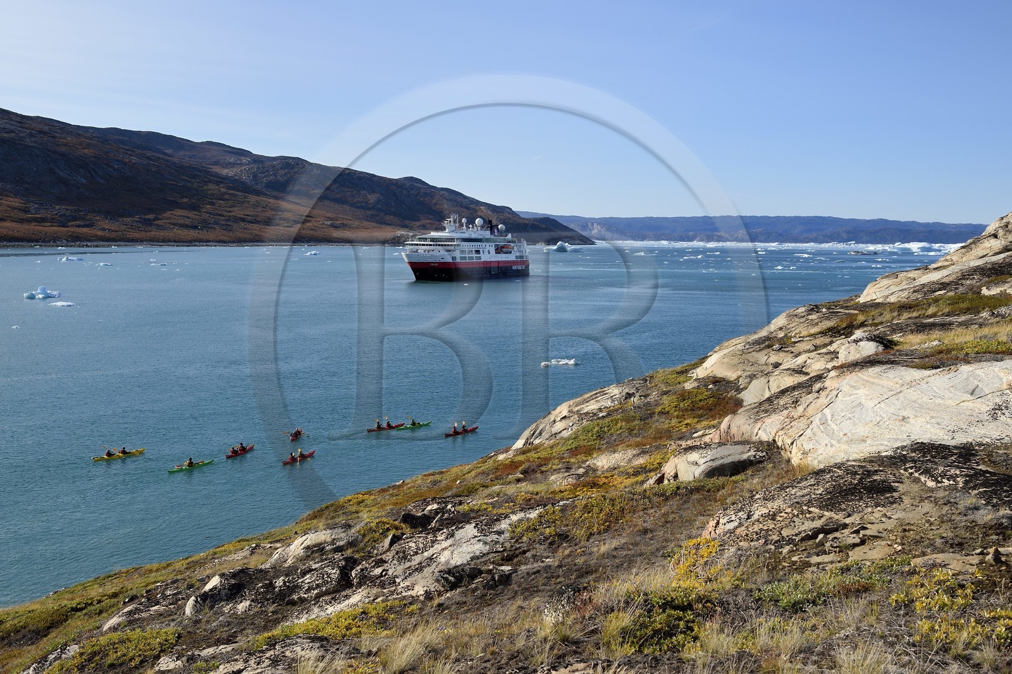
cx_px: 506
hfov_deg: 50.7
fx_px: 1068
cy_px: 337
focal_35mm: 38
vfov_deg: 35.0
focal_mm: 38
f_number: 13
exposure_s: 1/400
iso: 200
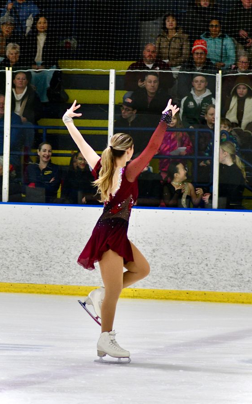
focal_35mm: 154
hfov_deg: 8.5
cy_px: 203
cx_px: 120
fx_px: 1693
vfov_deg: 13.6
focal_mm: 100
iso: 1600
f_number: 4
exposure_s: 1/400
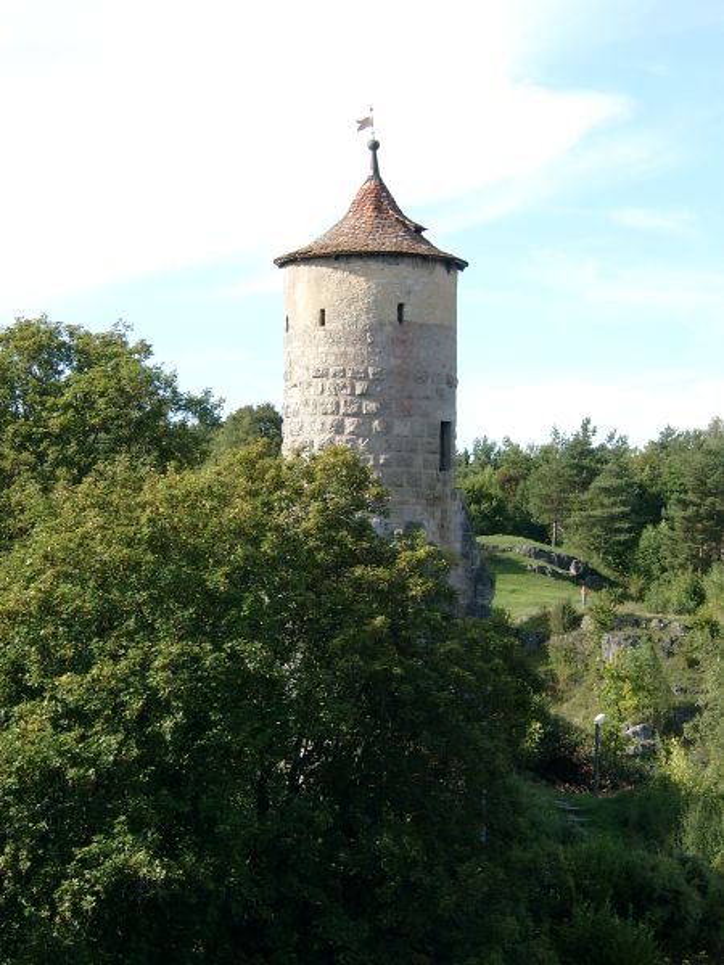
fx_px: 2789
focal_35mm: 100
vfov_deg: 19.6
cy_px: 482
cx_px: 362
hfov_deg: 14.8
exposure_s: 1/252
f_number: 4
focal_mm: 20.74
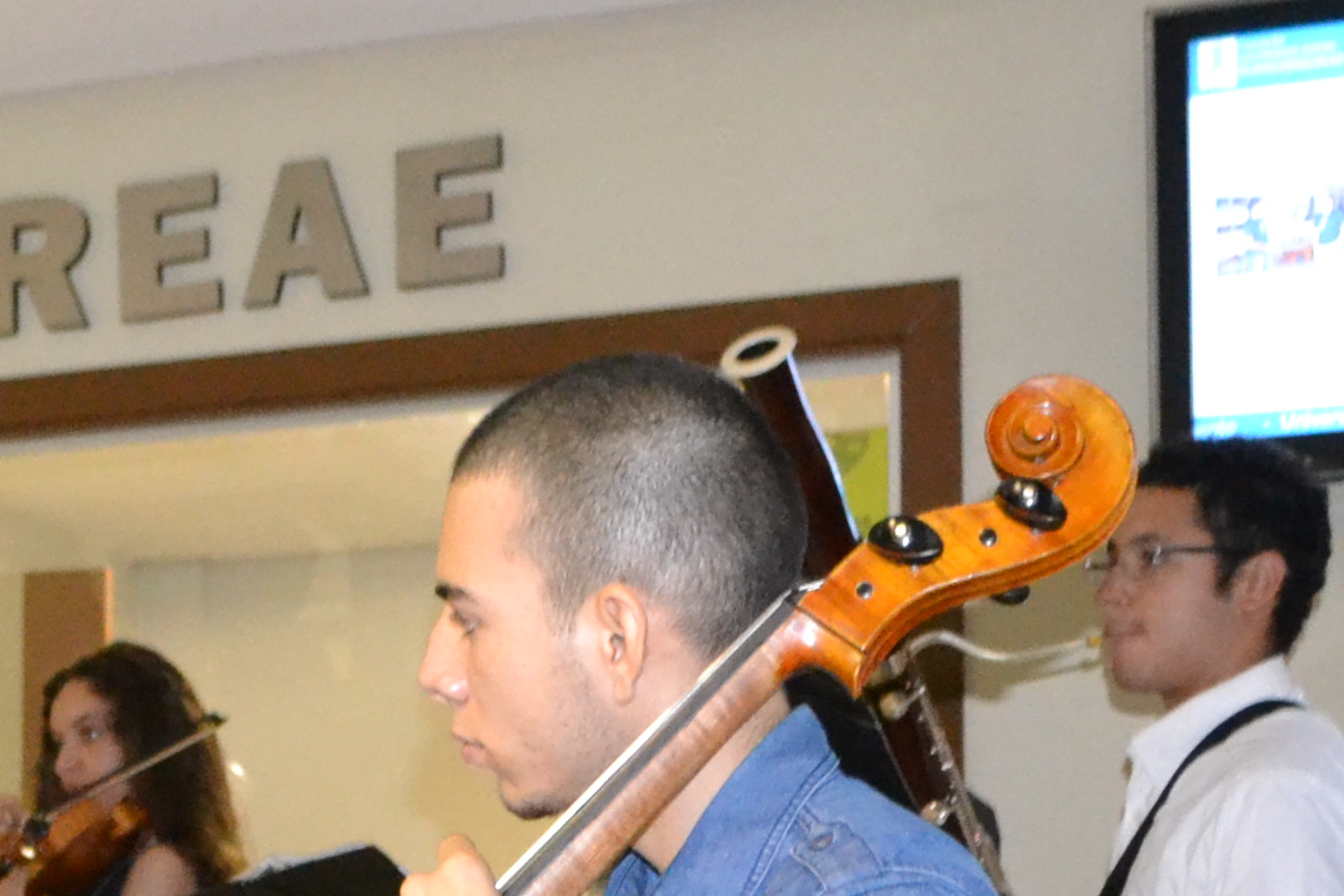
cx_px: -107
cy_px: 1204
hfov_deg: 18.8
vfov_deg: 12.6
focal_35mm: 105
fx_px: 3920
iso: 2800
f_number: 3.5
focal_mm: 18
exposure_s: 1/60
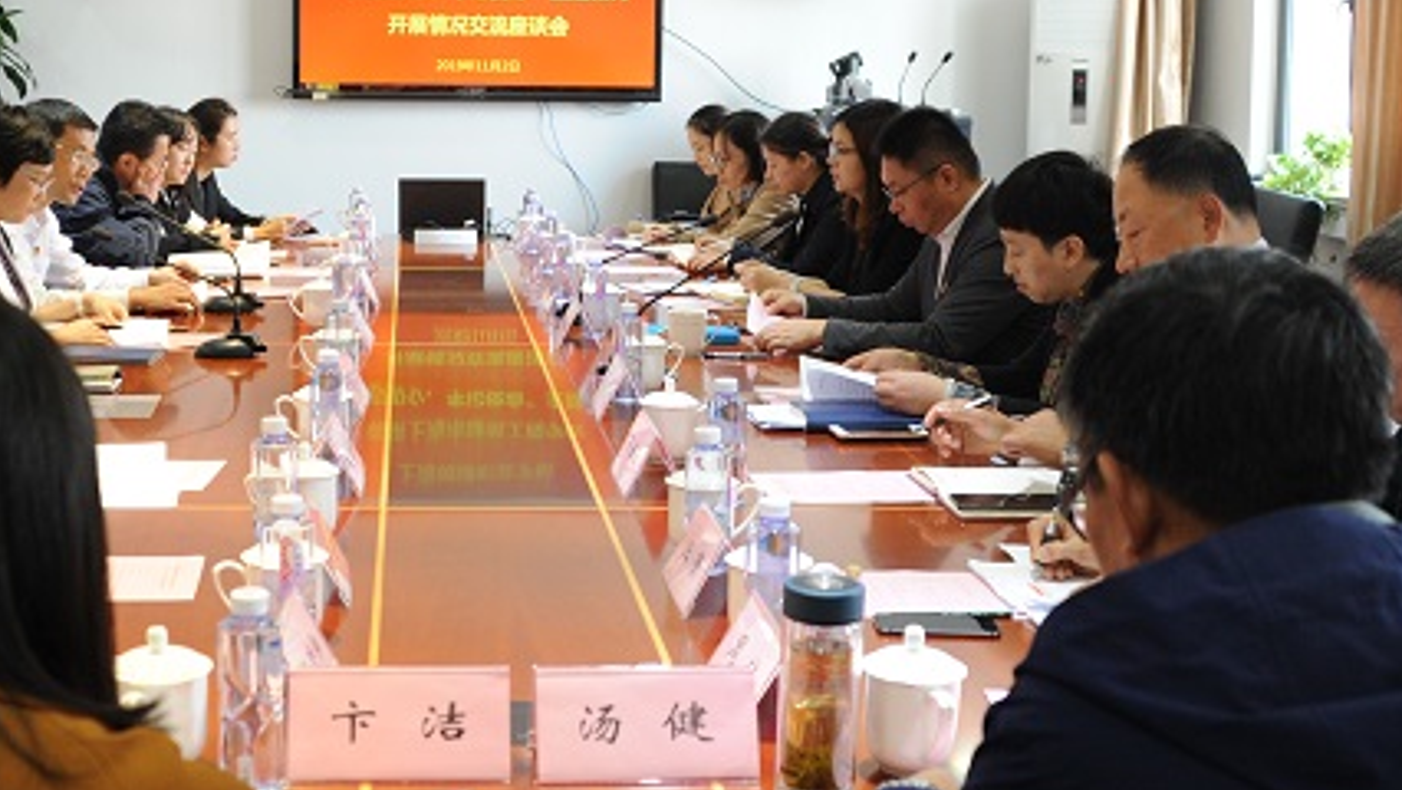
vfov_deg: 21.7
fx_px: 2045
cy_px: 234
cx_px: 431
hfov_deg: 37.3
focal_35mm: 55
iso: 1600
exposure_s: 1/60
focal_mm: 28
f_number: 4
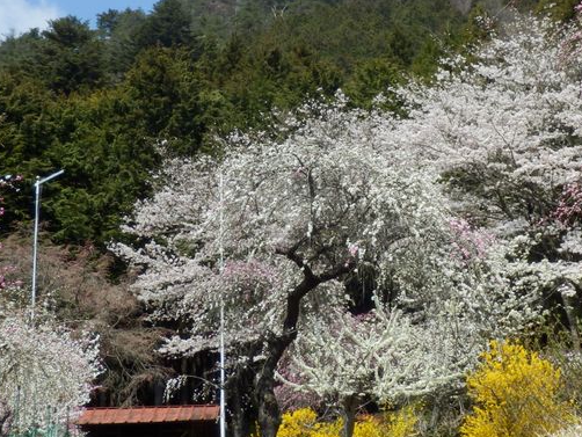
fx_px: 2035
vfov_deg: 12.3
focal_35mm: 121
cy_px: 197
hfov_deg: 16.2
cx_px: 376
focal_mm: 13.5
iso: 80
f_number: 4.9
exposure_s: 1/400
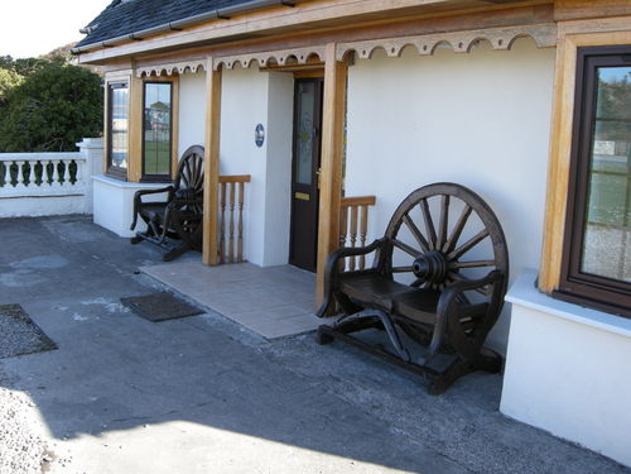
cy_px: 237
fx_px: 638
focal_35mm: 35
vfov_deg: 40.7
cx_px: 316
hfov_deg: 52.6
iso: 64
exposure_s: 1/110
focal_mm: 7.5
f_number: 3.8
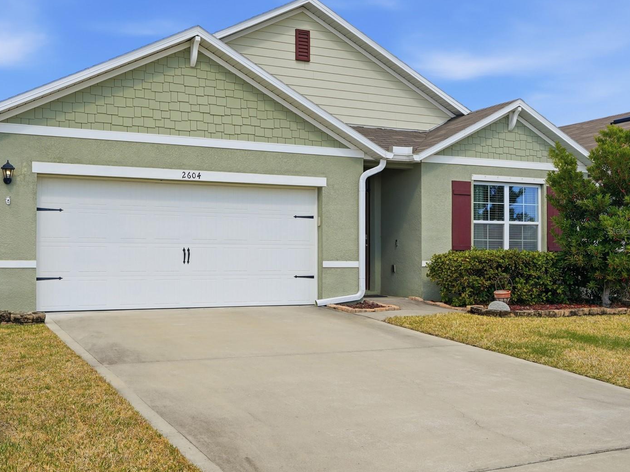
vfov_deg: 35.9
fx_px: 728
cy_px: 231
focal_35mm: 40
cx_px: 287
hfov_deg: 46.8
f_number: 4
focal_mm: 24
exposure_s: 1/8000
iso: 100
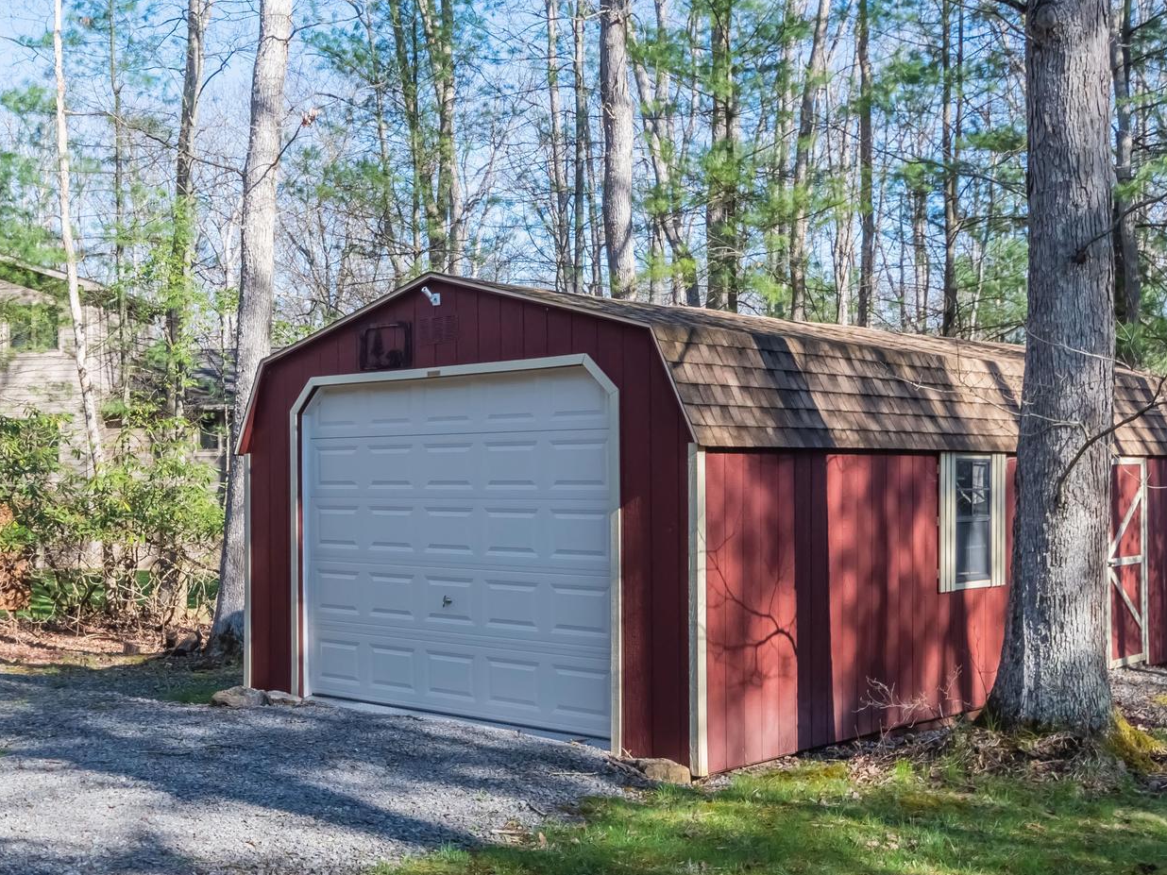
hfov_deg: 42.9
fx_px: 1450
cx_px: 345
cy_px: 438
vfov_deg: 33.6
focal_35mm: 43
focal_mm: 18
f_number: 8
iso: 400
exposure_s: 1/250
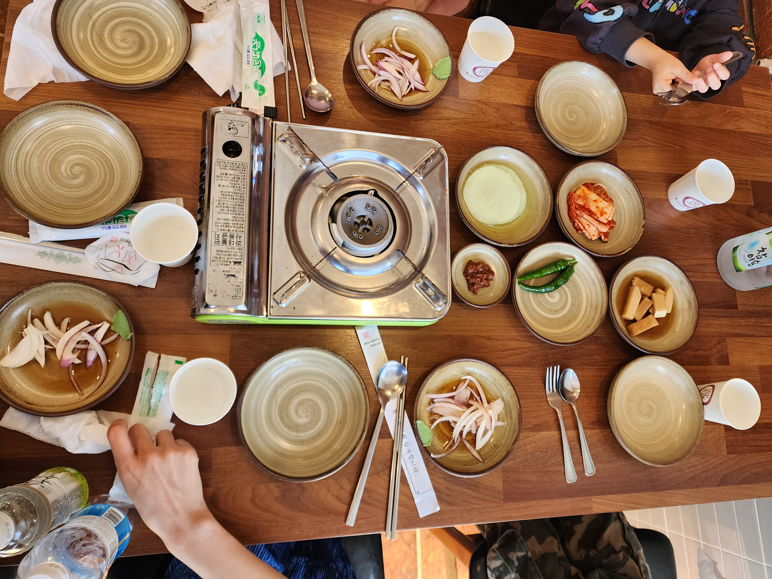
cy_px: 290
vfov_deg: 58.9
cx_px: 386
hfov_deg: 73.9
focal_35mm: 23
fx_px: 513
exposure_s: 1/180
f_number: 1.8
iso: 100
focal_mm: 6.4
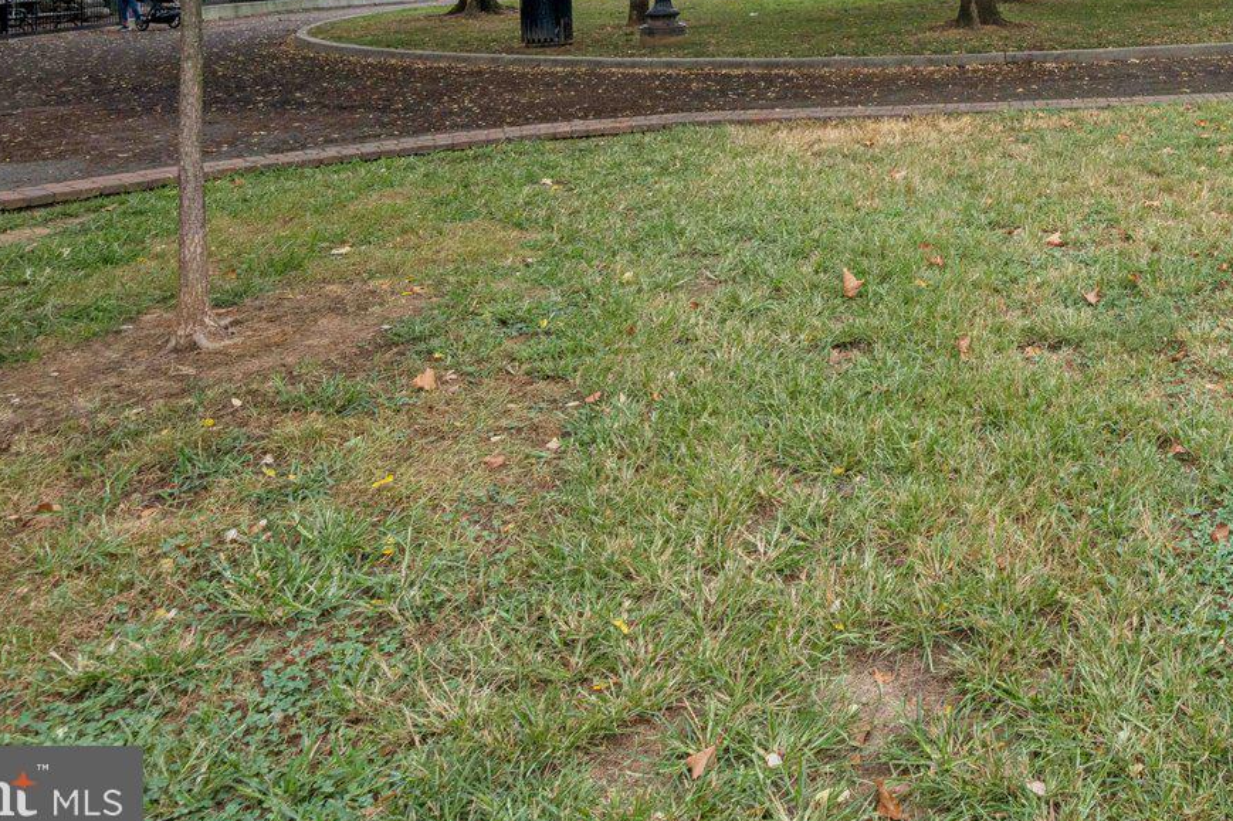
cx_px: 1281
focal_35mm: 33
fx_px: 1130
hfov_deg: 46.1
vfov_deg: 33.8
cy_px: -118
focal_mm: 14
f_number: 7.1
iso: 400
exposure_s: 1/250
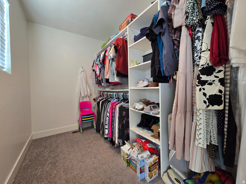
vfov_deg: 89.9
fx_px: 92
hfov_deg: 106.2
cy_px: 92
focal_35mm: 13
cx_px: 123
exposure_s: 1/60
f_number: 2.2
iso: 160
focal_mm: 2.2
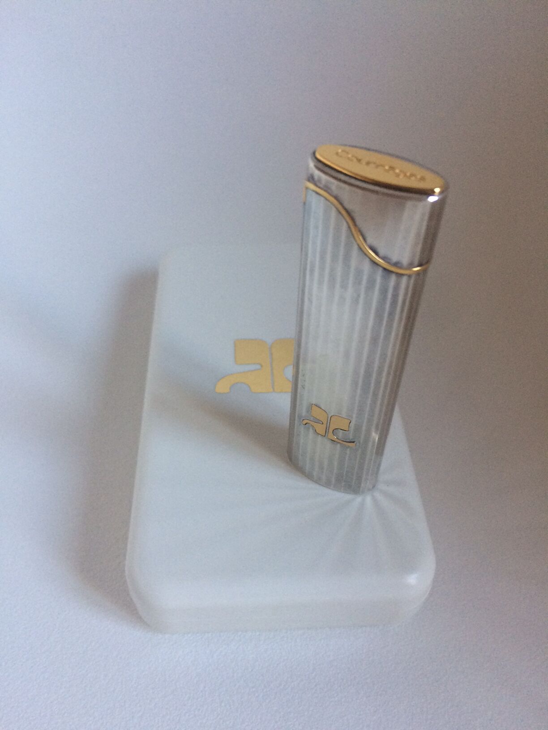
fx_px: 612
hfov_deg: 48.2
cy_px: 365
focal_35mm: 29
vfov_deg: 61.7
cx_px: 274
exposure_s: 1/33
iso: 80
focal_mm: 4.15
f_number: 2.2
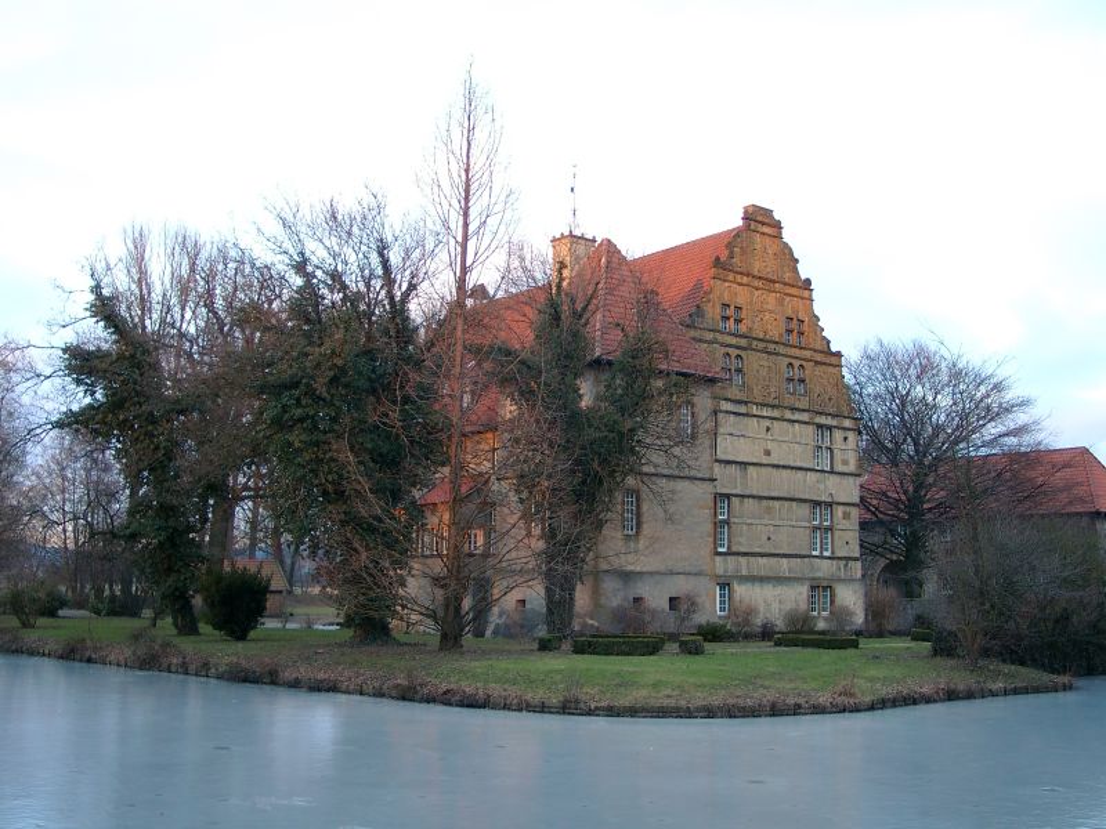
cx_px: 553
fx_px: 1214
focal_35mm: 38
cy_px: 414
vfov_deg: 37.7
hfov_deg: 49.0
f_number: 2
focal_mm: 8.02
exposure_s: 1/50
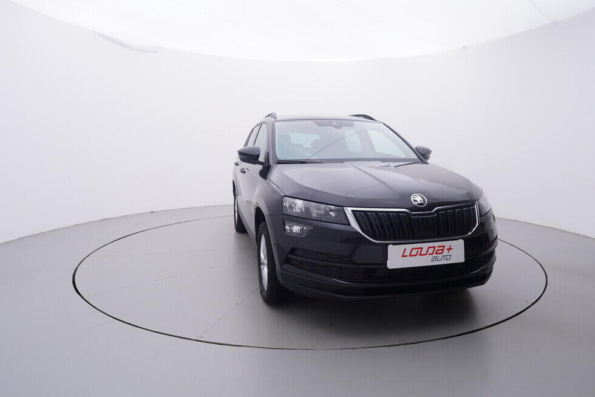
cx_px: 306
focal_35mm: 24
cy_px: 194
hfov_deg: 74.8
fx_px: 389
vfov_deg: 54.0
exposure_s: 1/80
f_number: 5
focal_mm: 15
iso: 200
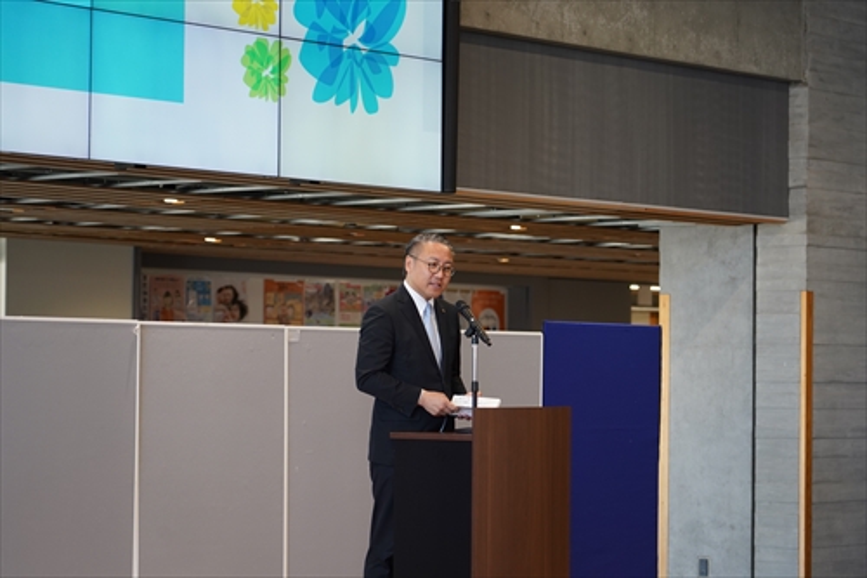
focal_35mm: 105
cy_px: 289
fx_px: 2528
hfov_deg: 19.5
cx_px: 434
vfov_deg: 13.0
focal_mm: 105
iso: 1000
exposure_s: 1/125
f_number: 4
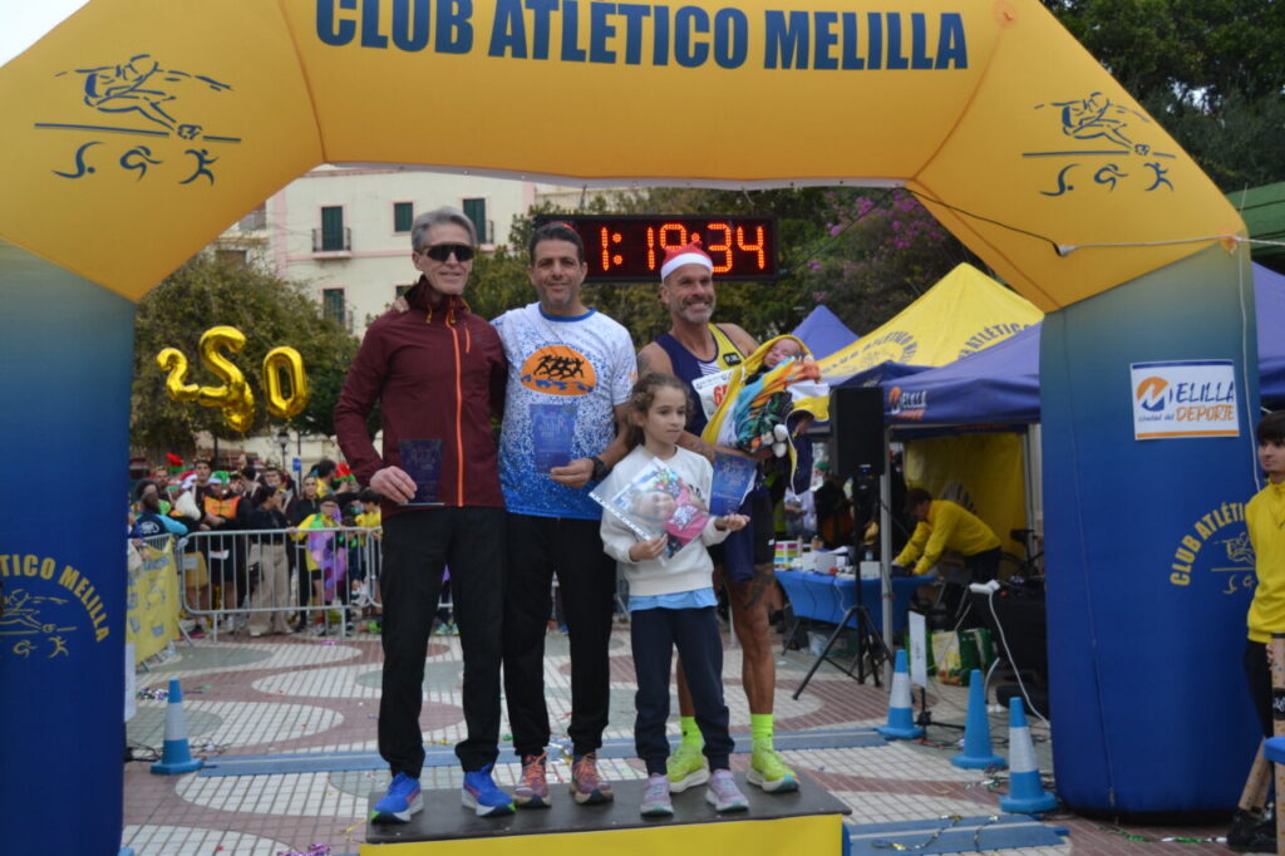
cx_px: 642
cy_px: 428
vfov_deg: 31.9
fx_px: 1499
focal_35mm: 42
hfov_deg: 46.4
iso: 400
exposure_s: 1/800
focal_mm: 28
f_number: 4
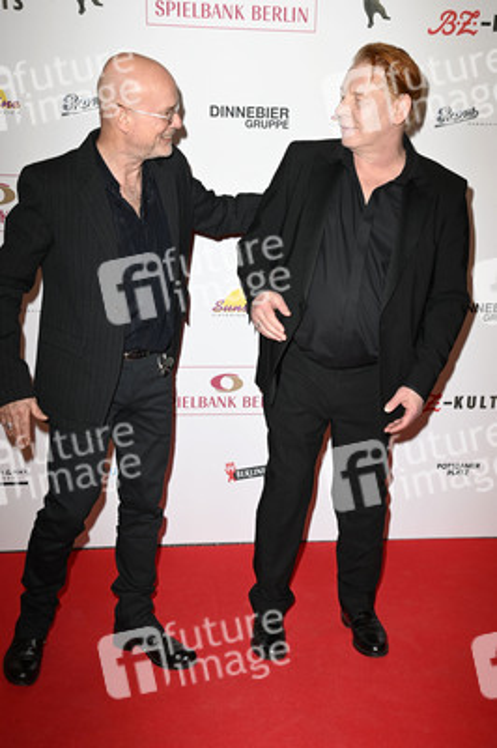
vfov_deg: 44.5
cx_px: 248
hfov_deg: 30.5
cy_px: 374
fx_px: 913
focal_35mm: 44
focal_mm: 44
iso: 500
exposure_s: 1/250
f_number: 5.6
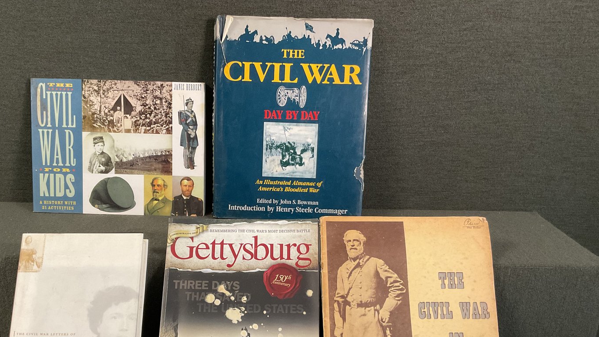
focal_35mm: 35
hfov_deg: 56.5
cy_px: 235
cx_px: 273
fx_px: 556
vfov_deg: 33.3
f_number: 1.8
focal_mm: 3
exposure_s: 1/60
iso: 200
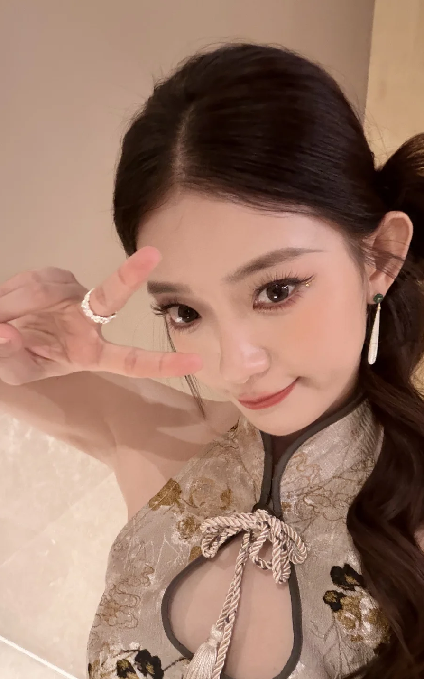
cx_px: 255
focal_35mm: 32
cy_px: 341
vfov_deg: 59.7
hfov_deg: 39.3
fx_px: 592
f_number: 1.9
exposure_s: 1/20
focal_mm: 2.71
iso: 500
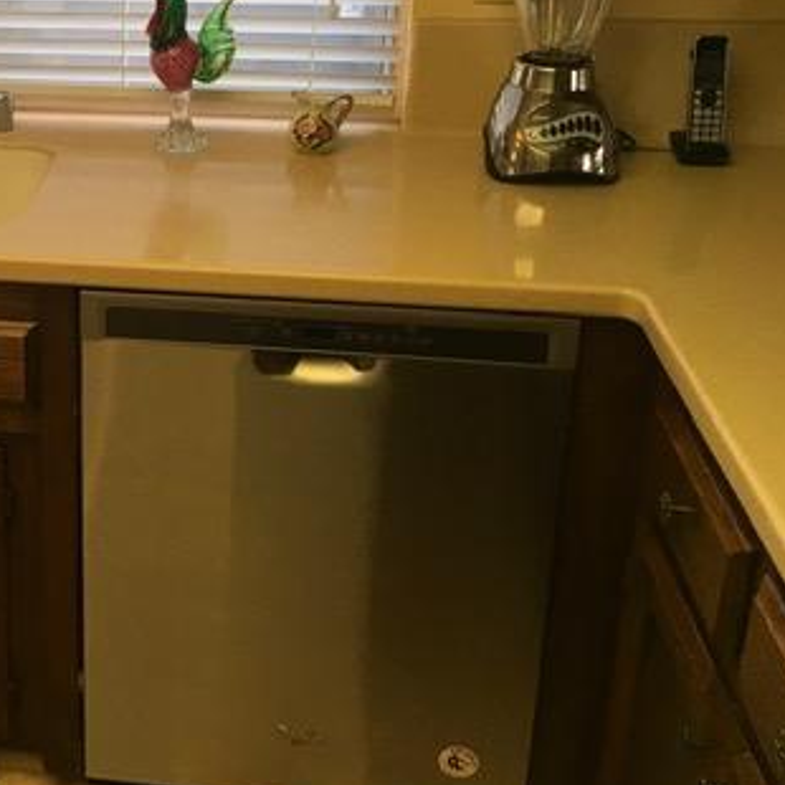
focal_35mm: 53
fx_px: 1360
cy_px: 213
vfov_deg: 31.7
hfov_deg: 29.9
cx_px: -13
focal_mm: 4.15
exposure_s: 1/30
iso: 32
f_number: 2.2
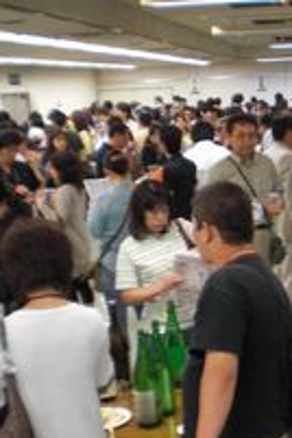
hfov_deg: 19.1
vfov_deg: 29.5
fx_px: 827
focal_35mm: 68
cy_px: 278
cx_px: 337
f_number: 3.1
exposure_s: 1/100
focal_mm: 6.3
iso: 400
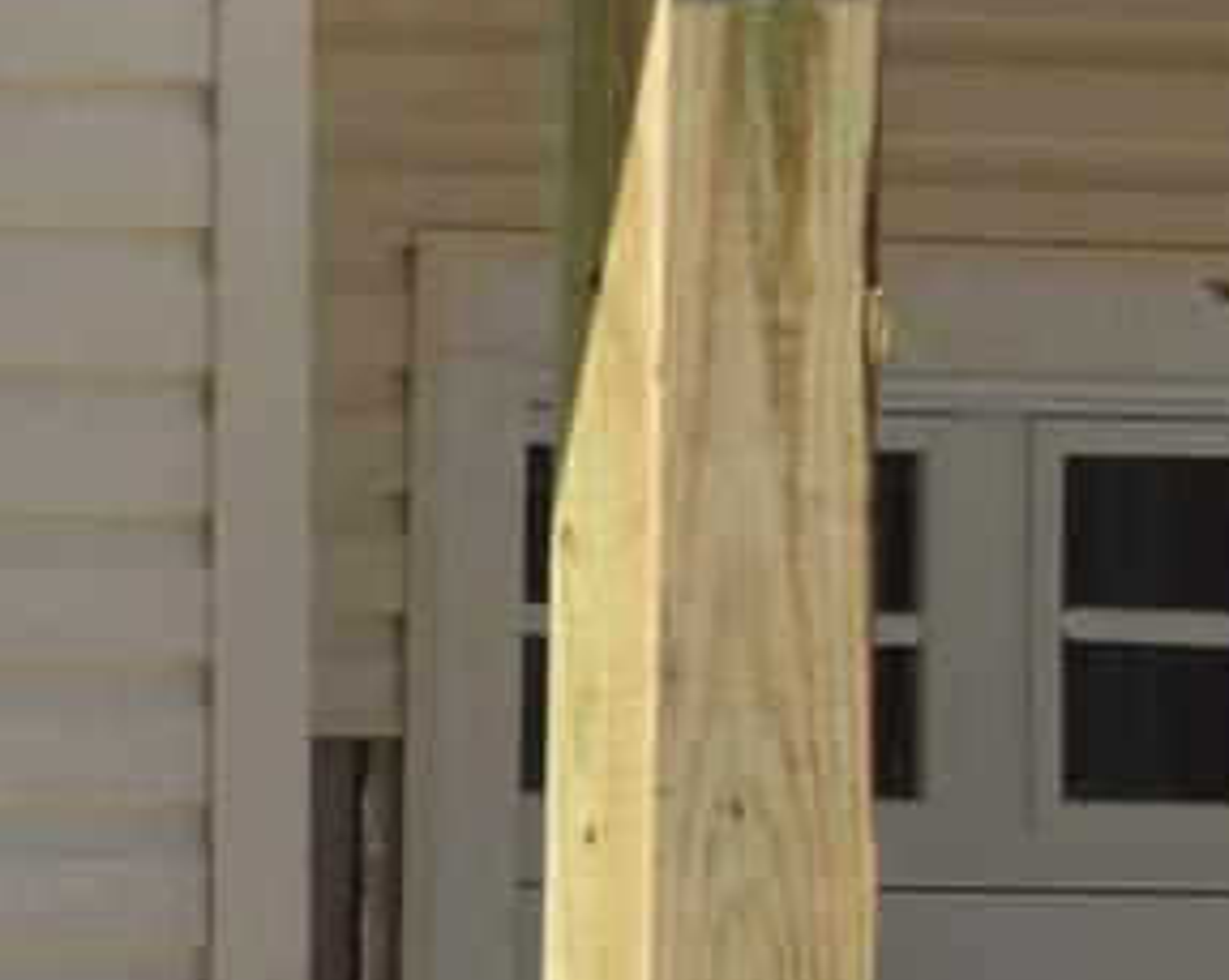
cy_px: 1280
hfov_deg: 6.8
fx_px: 8757
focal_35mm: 241
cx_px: -3092
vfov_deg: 6.4
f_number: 8
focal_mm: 24
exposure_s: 1/250
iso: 110
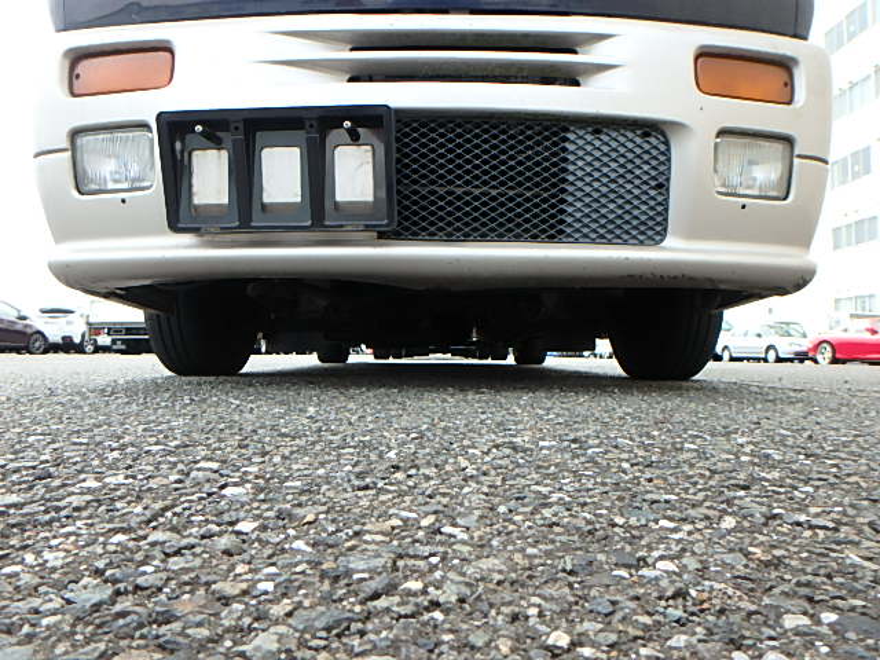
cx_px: 440
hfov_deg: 79.0
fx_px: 534
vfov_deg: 63.4
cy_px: 330
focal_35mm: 21
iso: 125
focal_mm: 3.7
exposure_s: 1/200
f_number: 3.5
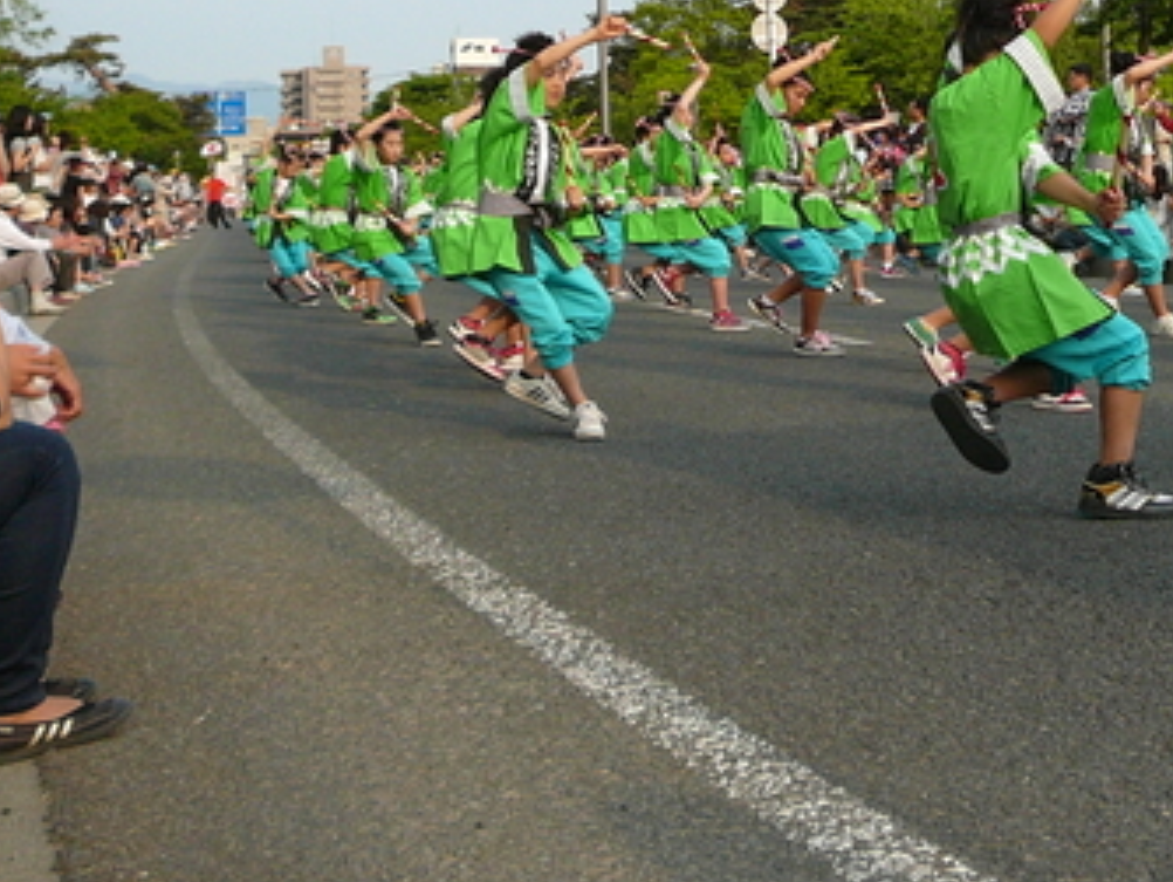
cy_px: 193
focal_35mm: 67
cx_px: 1015
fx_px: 2272
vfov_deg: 21.7
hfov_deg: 28.1
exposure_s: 1/800
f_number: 2.8
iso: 100
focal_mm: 5.2
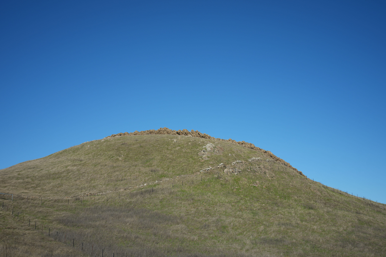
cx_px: 193
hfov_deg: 38.9
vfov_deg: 26.5
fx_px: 547
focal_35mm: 51
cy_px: 128
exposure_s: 1/1250
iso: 125
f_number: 5
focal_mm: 51
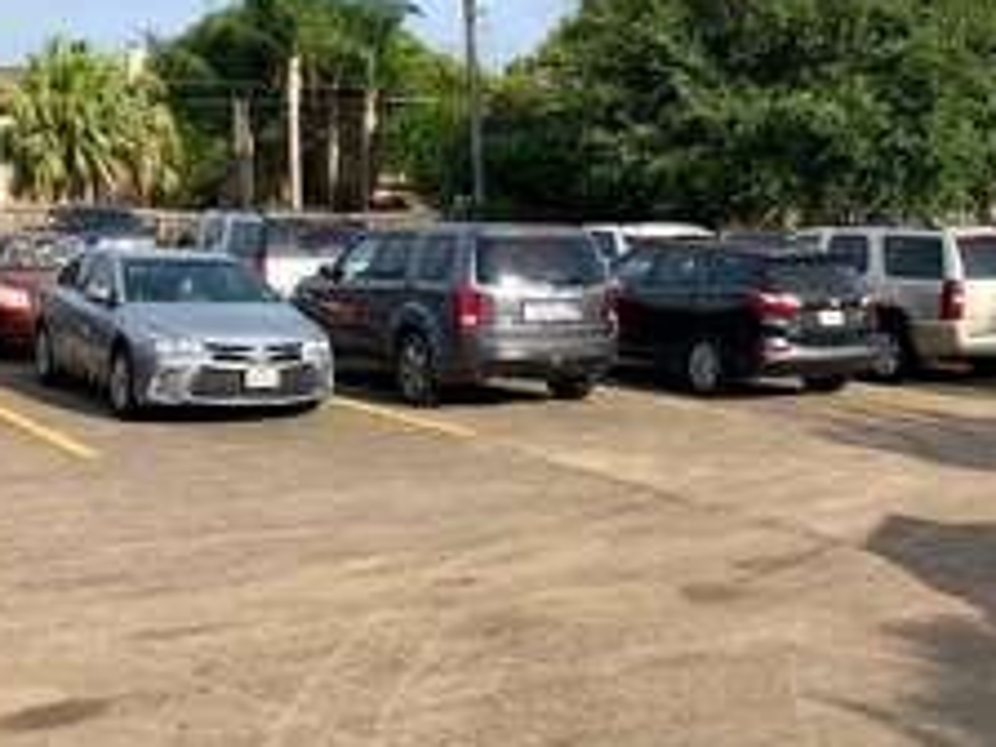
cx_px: 476
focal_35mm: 50
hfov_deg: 38.2
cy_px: 329
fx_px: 1439
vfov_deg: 29.1
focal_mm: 4
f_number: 1.8
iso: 20
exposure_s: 1/1499
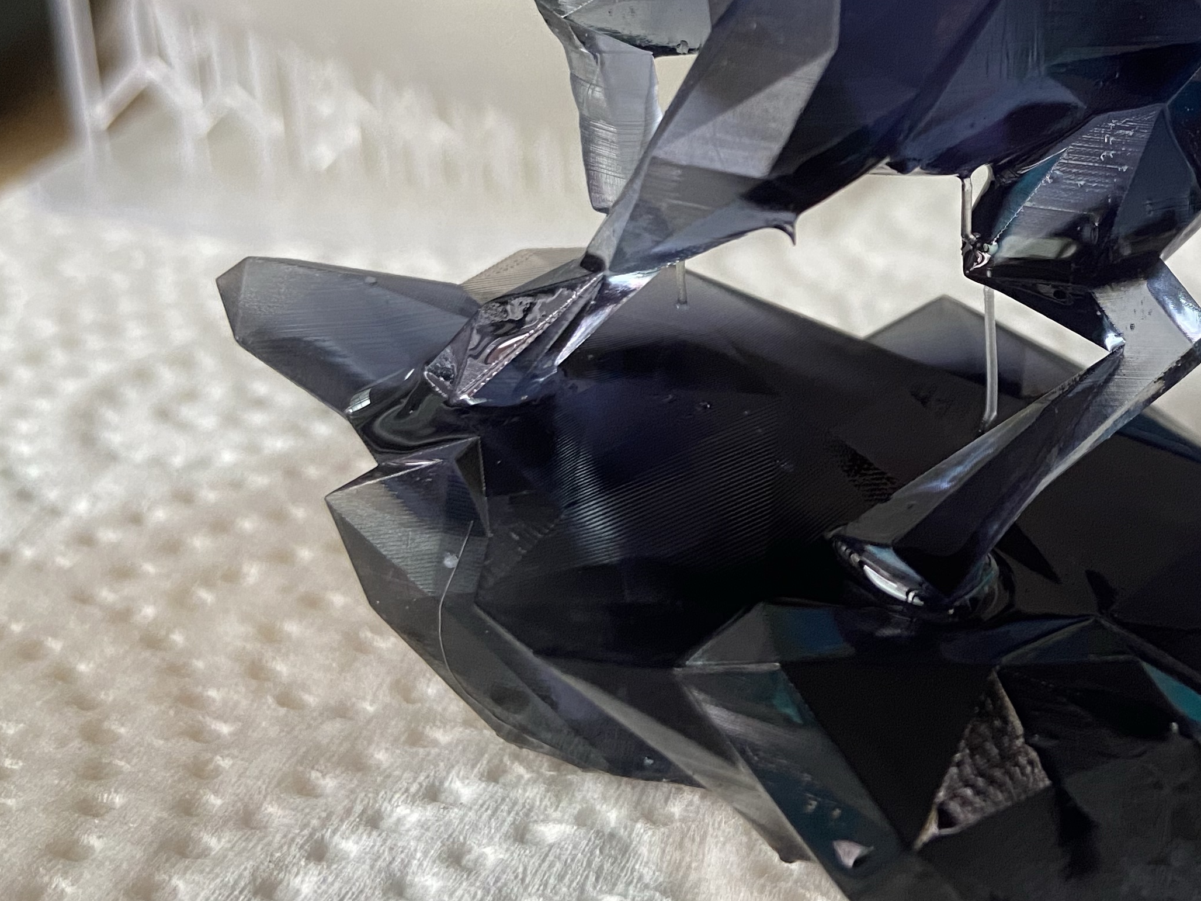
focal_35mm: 51
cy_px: 225
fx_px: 1769
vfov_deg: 28.1
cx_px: 932
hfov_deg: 36.4
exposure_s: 1/60
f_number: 1.8
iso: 400
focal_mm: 4.25
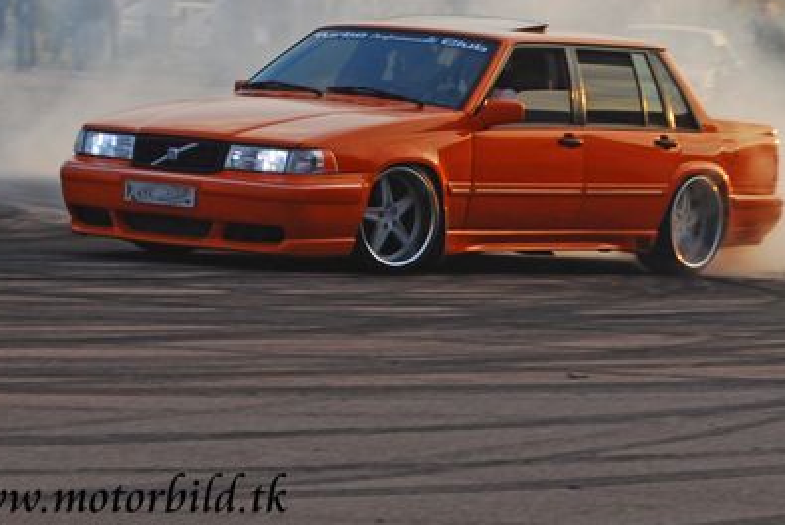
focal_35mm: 134
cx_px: 549
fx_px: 2920
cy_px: 107
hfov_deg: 15.3
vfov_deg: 10.2
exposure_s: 1/160
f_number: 6.3
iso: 100
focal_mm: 55
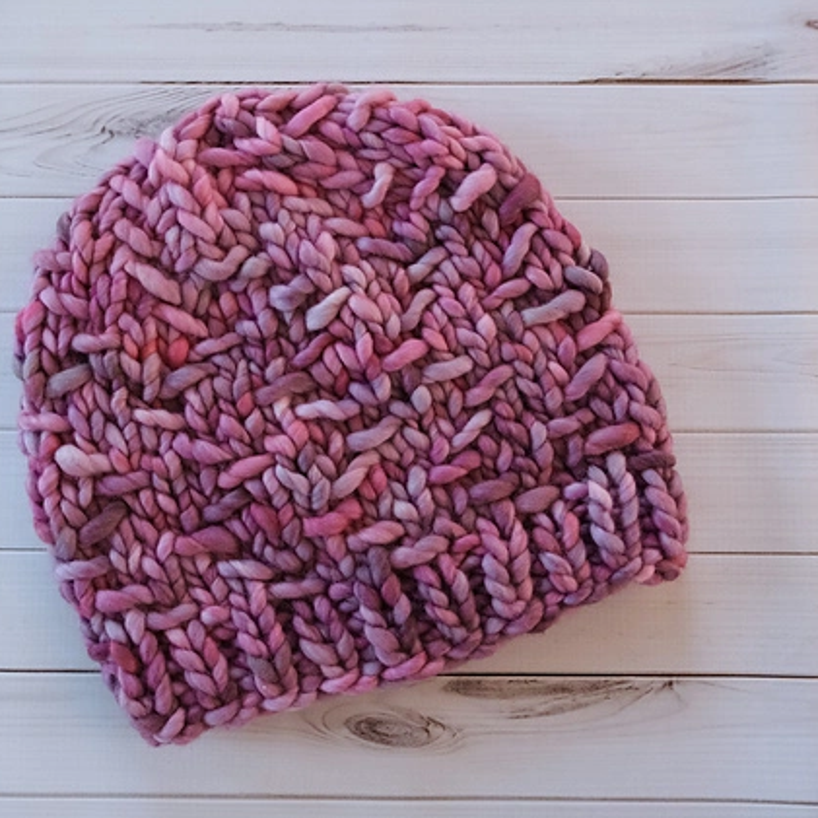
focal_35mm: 31
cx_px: 328
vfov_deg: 52.5
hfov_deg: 52.2
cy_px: 406
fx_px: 829
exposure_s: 1/100
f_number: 4
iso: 1600
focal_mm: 16
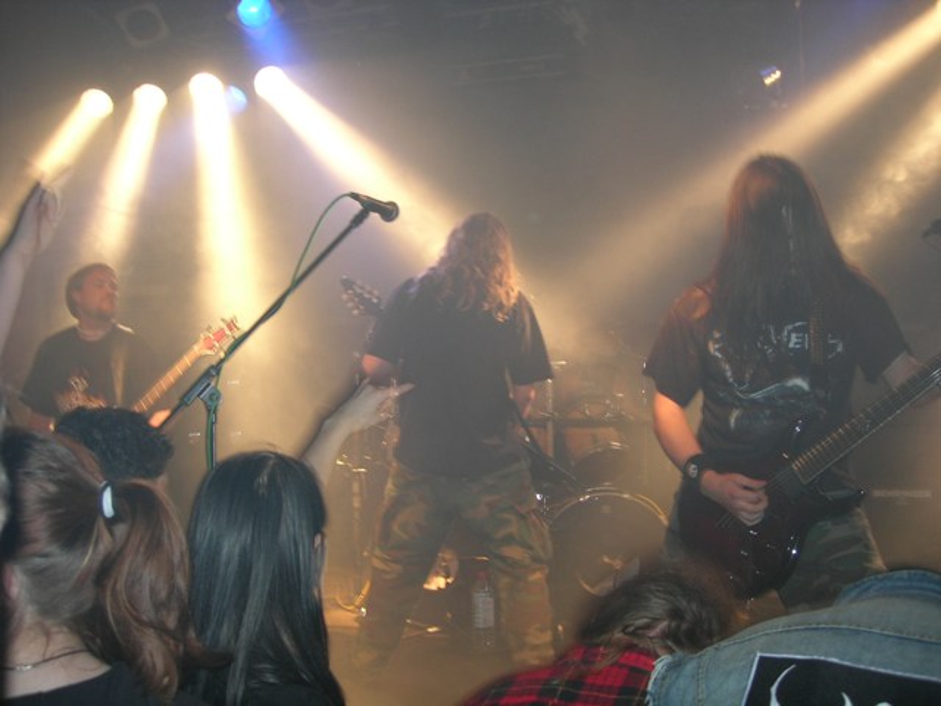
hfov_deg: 49.0
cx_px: 470
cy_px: 353
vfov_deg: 37.7
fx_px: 1033
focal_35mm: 38
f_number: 2.8
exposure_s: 1/30
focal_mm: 7.8
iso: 64
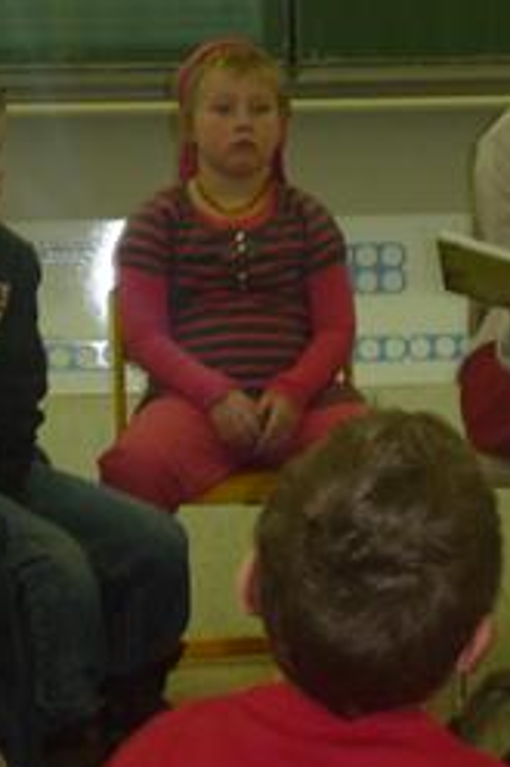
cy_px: 356
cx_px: 482
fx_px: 3596
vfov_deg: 12.2
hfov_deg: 8.1
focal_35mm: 169
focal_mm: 16.3
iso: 250
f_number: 4.7
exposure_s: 1/40
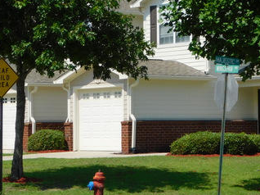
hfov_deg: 13.8
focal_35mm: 143
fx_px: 1073
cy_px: 74
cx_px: 178
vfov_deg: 10.4
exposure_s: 1/1000
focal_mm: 12.6
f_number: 4.3
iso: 125
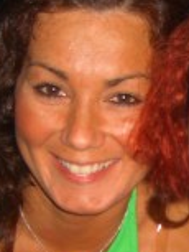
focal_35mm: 149
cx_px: 233
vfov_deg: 13.1
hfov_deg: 9.8
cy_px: 226
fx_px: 1083
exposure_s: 1/60
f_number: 2.8
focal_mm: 7.9
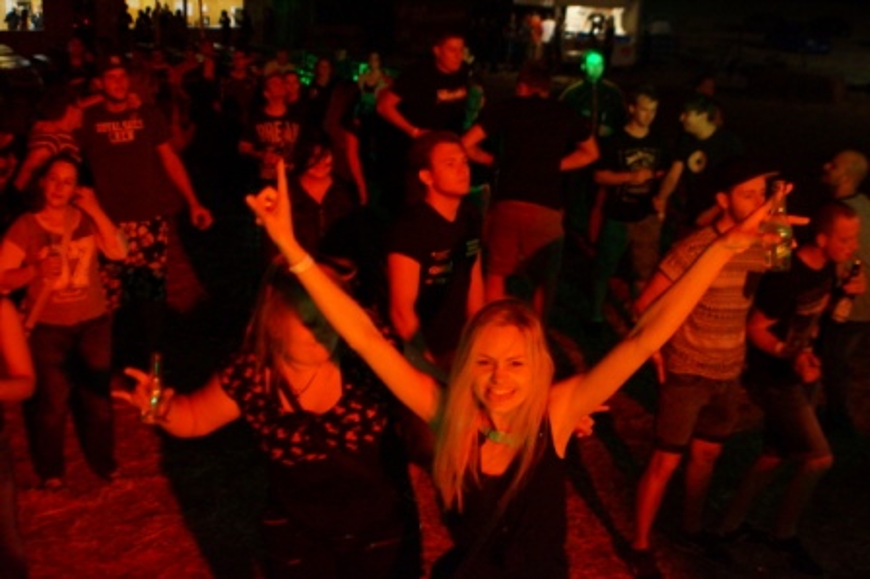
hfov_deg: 46.4
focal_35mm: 42
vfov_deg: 31.8
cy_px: 290
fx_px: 1014
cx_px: 435
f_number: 4
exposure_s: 1/60
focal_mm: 28
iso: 3200
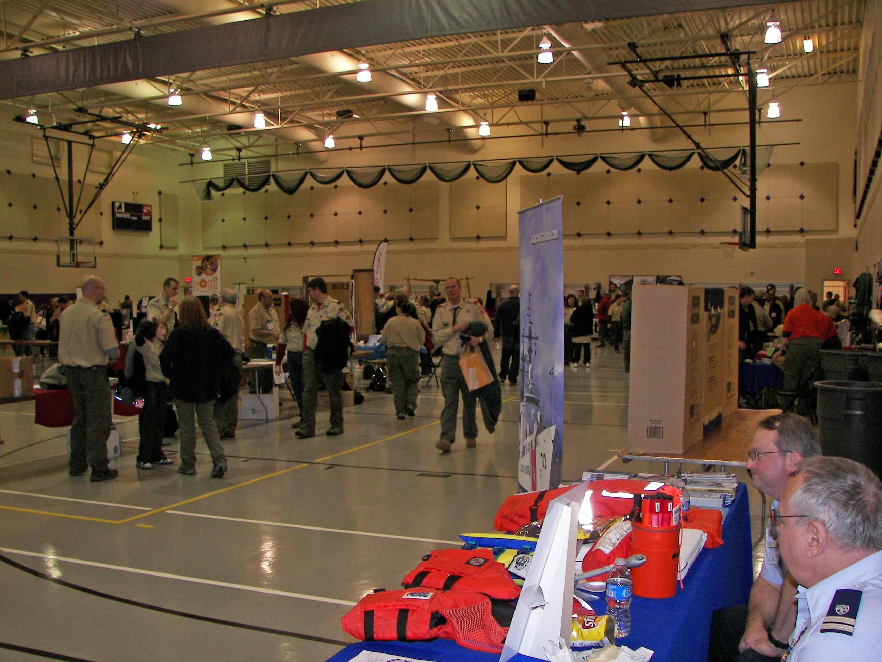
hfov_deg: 51.4
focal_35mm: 36
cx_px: 441
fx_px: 917
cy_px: 331
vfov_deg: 39.7
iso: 100
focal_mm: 6
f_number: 2.8
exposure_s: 1/30
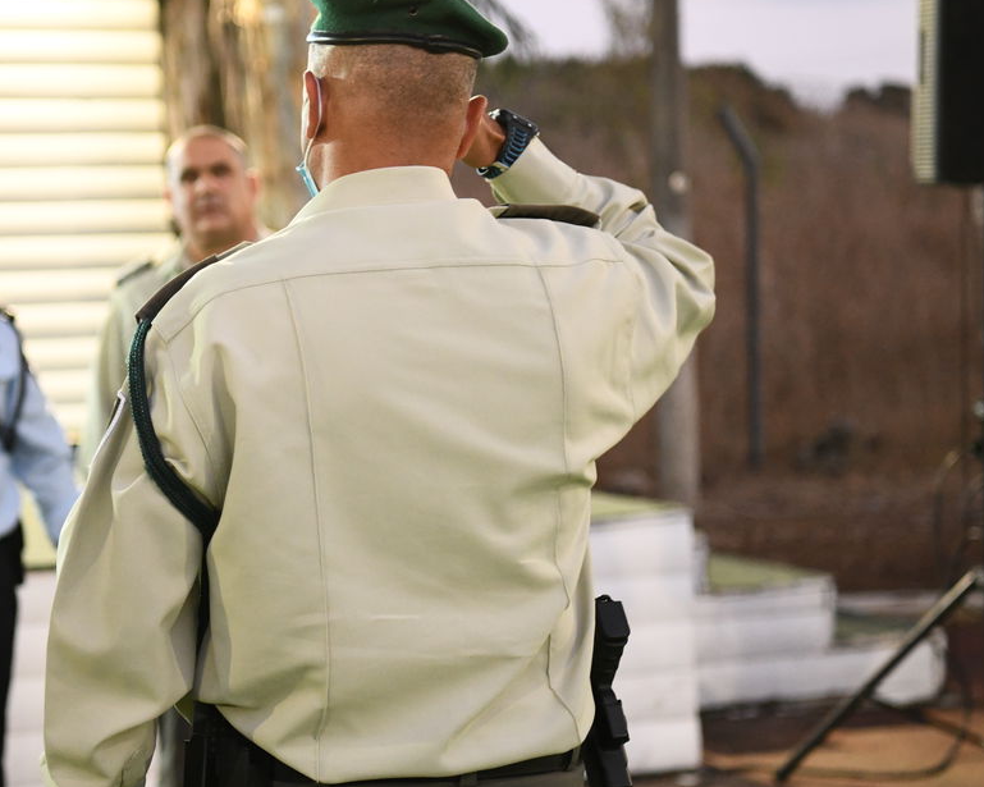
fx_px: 2737
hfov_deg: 20.3
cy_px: 364
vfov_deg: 16.4
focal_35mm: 94
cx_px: 362
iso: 3200
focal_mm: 55
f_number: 2.8
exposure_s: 1/100
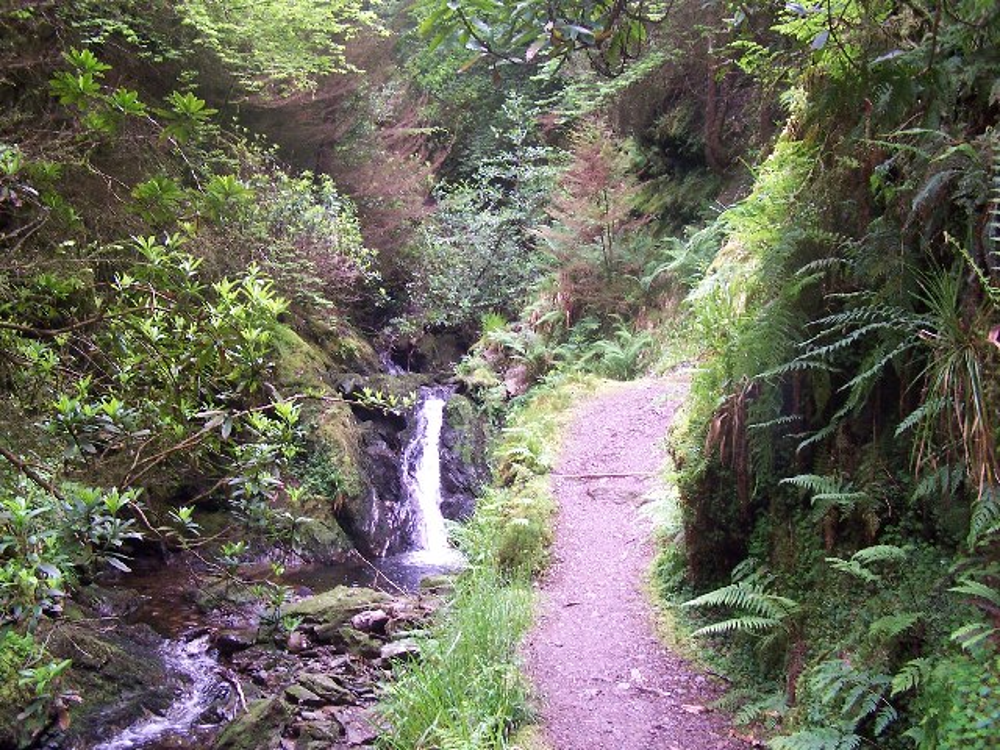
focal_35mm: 38
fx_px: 1098
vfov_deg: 37.7
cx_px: 500
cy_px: 375
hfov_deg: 49.0
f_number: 2.8
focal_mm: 6.3
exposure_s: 1/30
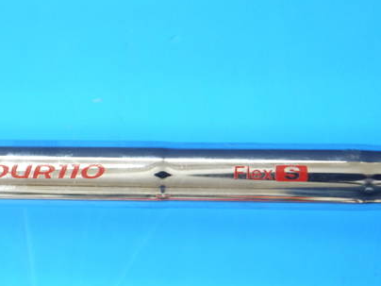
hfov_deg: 14.8
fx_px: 1464
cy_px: 209
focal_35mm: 133
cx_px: 118
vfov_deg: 11.1
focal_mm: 42
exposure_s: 1/60
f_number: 5.6
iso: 800
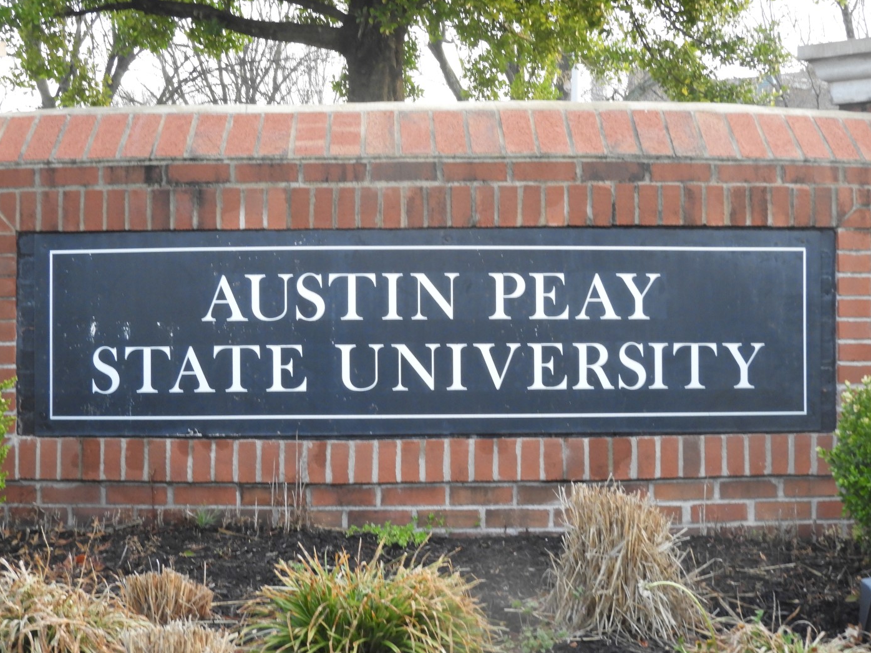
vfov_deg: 15.1
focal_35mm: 98
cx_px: 436
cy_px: 318
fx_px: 2466
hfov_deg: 20.0
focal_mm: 17
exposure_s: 1/50
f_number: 4.8
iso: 400
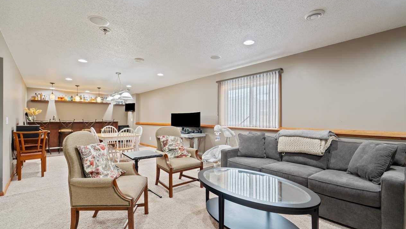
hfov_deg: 95.9
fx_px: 183
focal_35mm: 17
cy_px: 118
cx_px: 200
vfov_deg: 63.9
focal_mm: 16
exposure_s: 1/2.5
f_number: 10
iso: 400
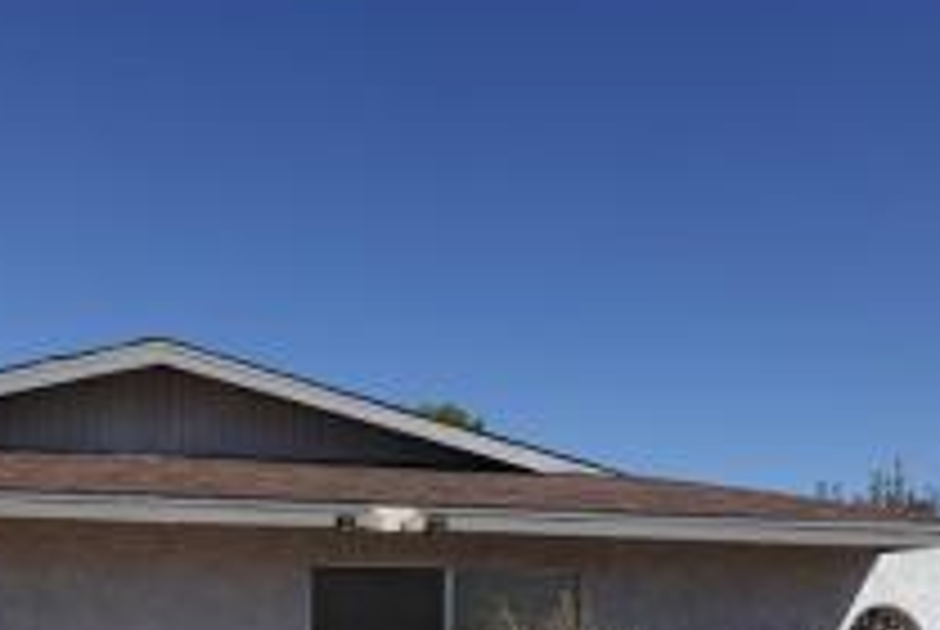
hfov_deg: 45.3
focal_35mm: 43
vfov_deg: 29.4
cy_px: 616
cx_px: 441
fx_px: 1124
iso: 125
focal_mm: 7.6
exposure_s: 1/6400
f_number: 2
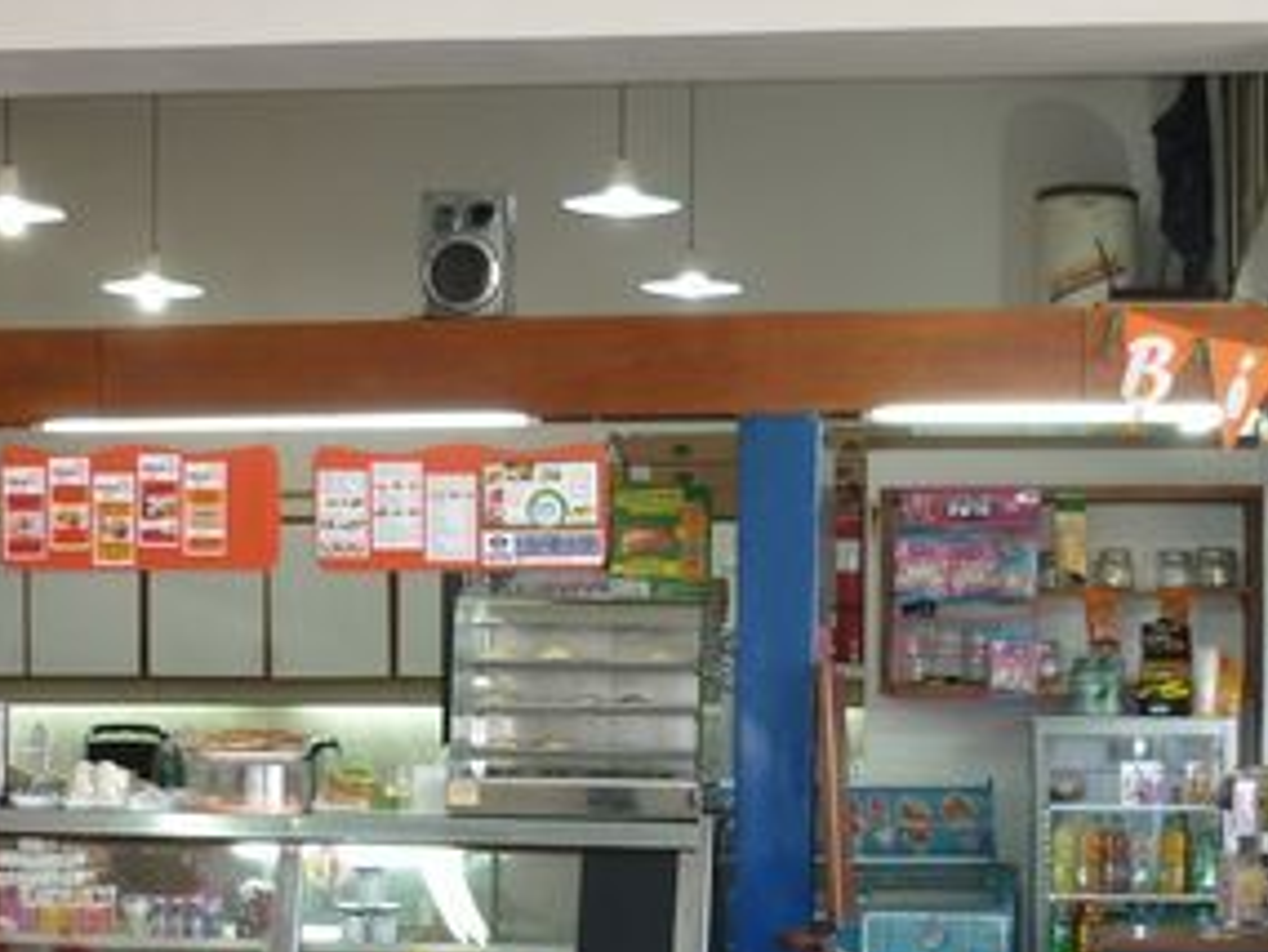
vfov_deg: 19.7
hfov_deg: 26.2
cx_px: 801
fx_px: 2712
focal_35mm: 74
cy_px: 730
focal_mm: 5.5
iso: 125
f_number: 2.8
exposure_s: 1/30
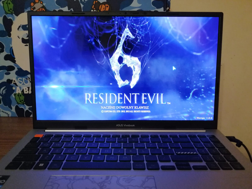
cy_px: 94
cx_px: 126
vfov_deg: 51.4
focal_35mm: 27
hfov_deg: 65.3
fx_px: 197
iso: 400
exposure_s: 1/25
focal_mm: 3.95
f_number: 1.8
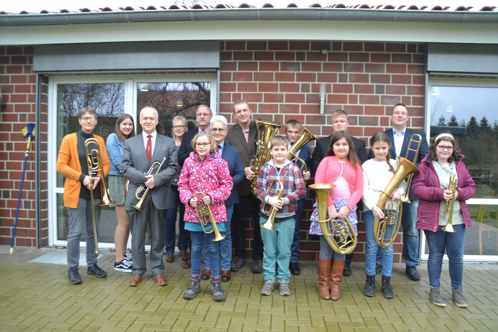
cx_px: 249
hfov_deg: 67.4
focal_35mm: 27
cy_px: 166
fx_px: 373
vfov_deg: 47.9
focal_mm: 18
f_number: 5
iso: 400
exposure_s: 1/100
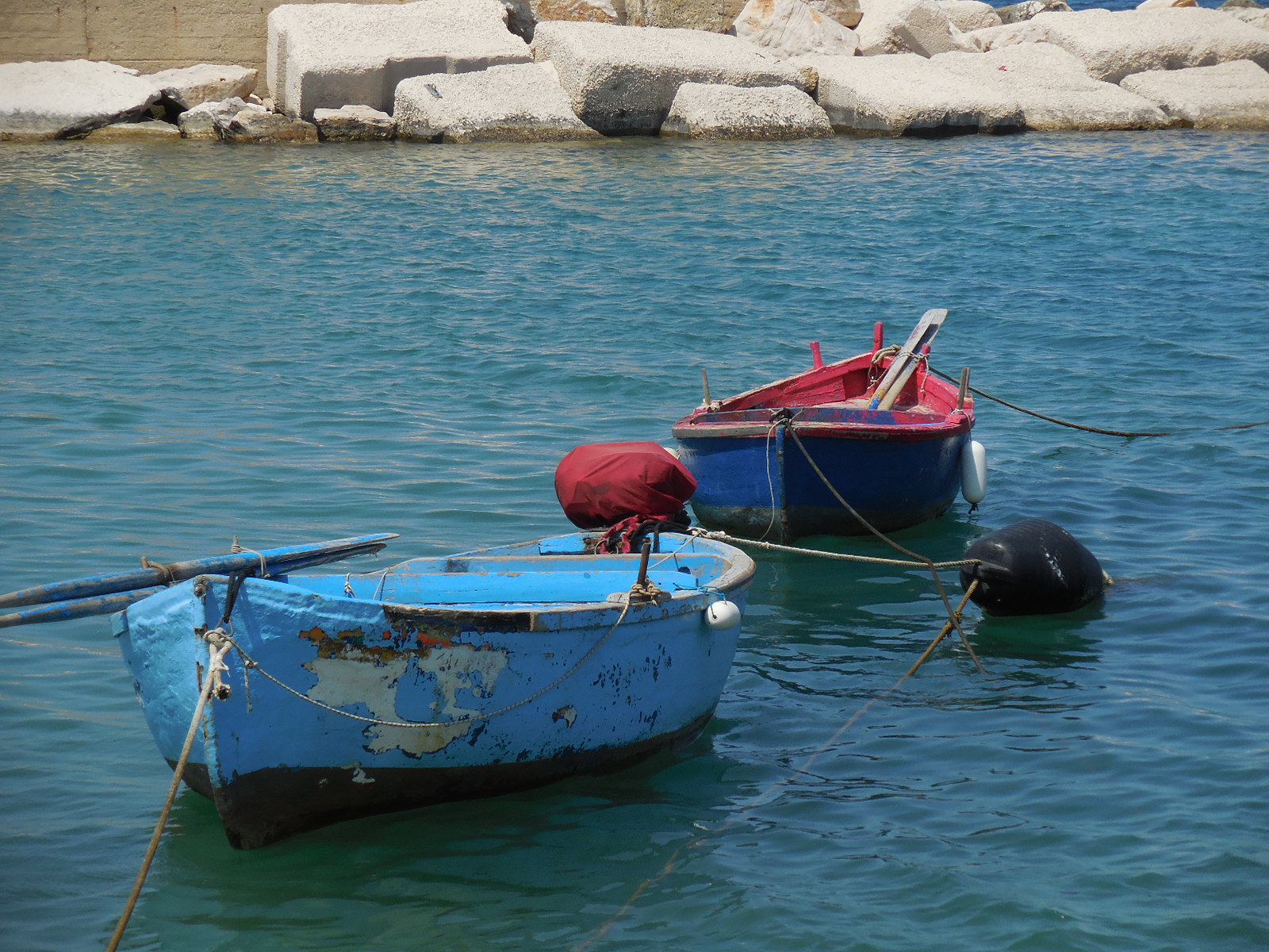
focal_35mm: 149
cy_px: 476
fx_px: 5462
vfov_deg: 10.0
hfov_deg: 13.3
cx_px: 634
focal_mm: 26.8
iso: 125
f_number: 5.4
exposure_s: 1/1000
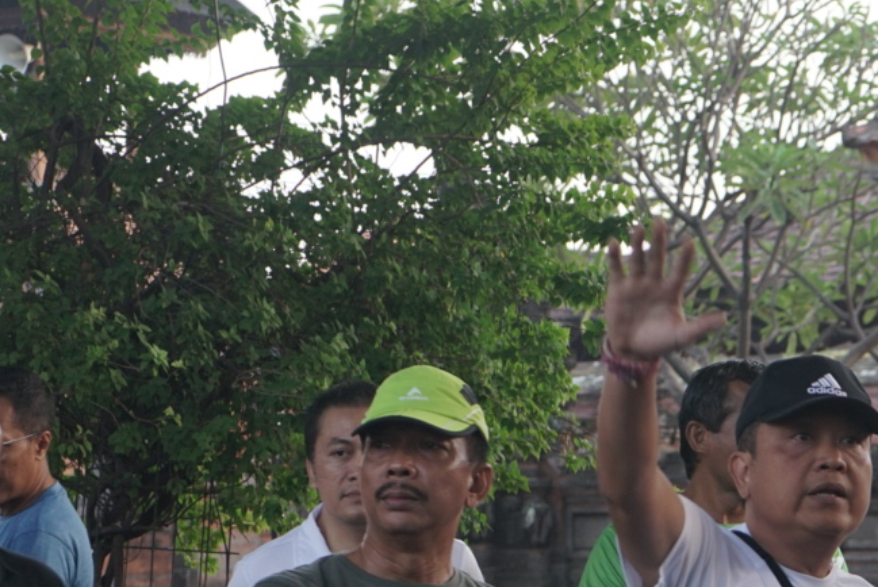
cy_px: 496
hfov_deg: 16.5
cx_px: 847
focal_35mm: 122
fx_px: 2978
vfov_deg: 11.2
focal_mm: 49
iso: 320
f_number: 4.5
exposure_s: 1/100
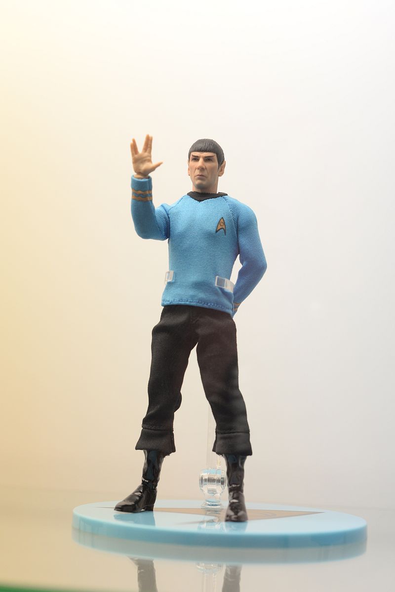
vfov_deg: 39.6
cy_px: 296
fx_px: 822
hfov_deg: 27.0
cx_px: 198
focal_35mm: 50
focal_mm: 50
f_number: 5.6
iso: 1600
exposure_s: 1/250
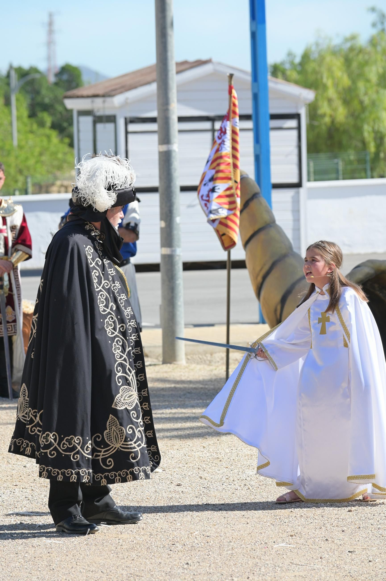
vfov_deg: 10.3
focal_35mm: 200
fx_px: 3221
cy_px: 290
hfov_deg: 6.9
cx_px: 193
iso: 400
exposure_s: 1/640
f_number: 8
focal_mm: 200
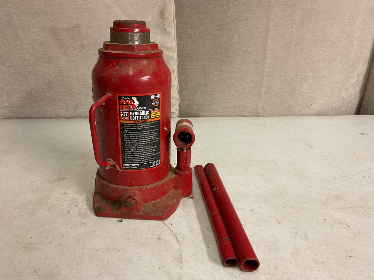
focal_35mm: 30
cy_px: 144
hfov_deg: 60.0
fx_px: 324
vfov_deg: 46.8
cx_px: 186
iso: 250
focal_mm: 3
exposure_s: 1/60
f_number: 1.8
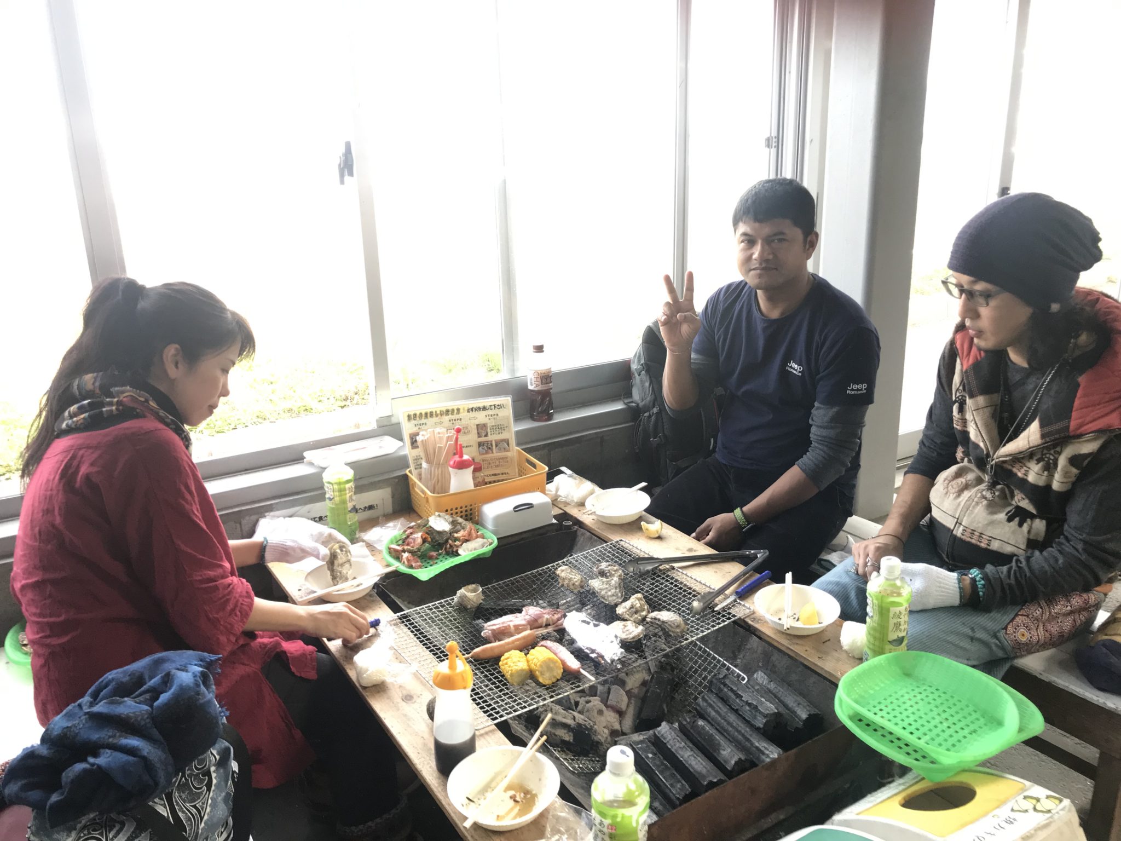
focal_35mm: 28
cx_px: 560
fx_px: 907
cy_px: 420
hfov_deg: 63.4
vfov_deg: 49.7
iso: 40
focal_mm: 3.99
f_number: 1.8
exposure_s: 1/120
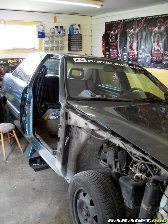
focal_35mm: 35
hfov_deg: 40.7
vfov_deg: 52.6
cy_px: 112
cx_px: 84
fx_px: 226
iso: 800
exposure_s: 1/30
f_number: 3.1
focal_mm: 6.3
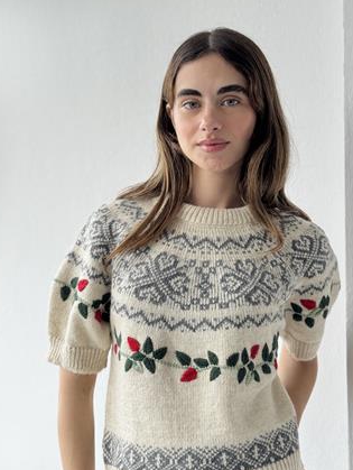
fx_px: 828
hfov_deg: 24.0
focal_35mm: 61
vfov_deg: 31.6
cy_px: 271
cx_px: 208
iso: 64
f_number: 1.78
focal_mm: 6.76
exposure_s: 1/132
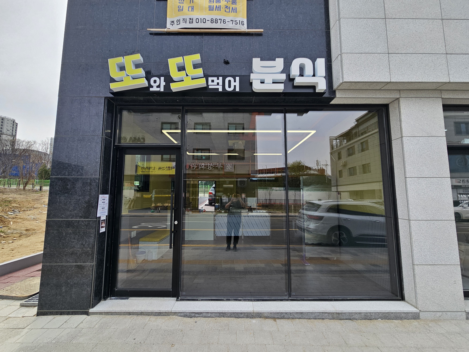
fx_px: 176
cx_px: 234
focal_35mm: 13
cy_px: 176
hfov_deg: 106.2
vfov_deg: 89.9
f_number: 2.2
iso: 50
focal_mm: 2.2
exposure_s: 1/1170
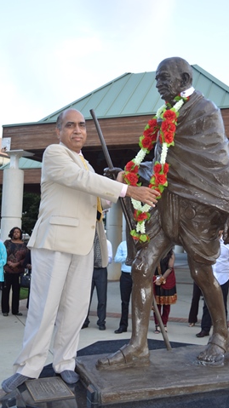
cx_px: 135
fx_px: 443
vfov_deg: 49.4
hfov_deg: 28.9
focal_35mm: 41
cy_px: 204
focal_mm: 26
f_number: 4.2
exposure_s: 1/125
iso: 400
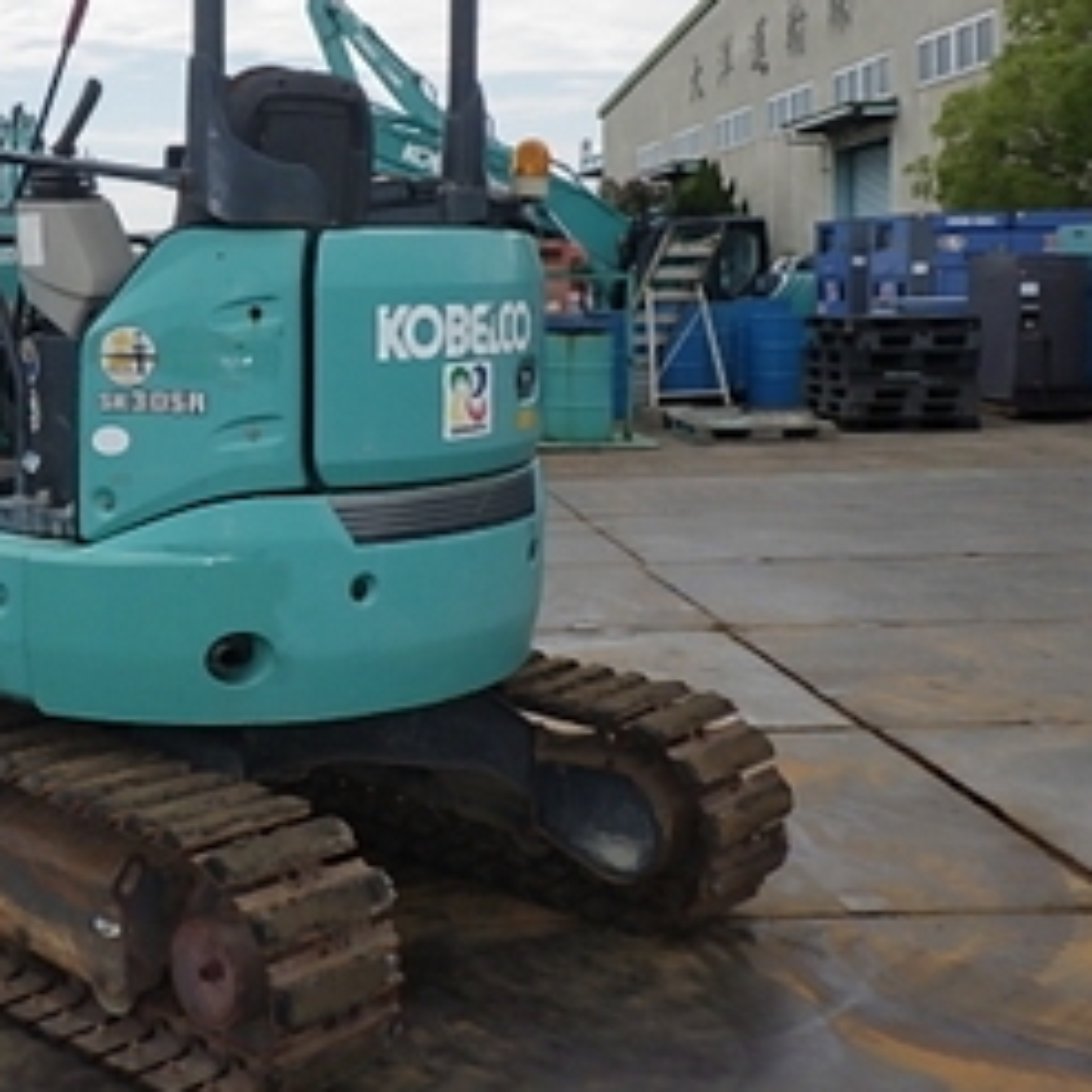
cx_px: 234
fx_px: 1713
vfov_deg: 35.1
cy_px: 393
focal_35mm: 48
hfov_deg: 34.4
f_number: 4.2
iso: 250
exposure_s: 1/1250
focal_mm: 5
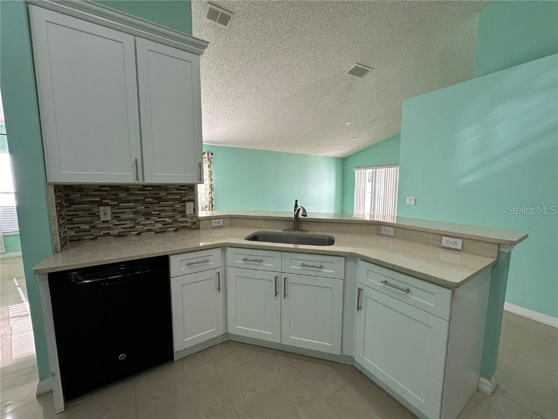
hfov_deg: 102.1
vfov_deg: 85.7
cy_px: 210
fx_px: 226
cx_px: 279
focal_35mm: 14
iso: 125
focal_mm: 2.22
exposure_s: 1/120
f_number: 2.2
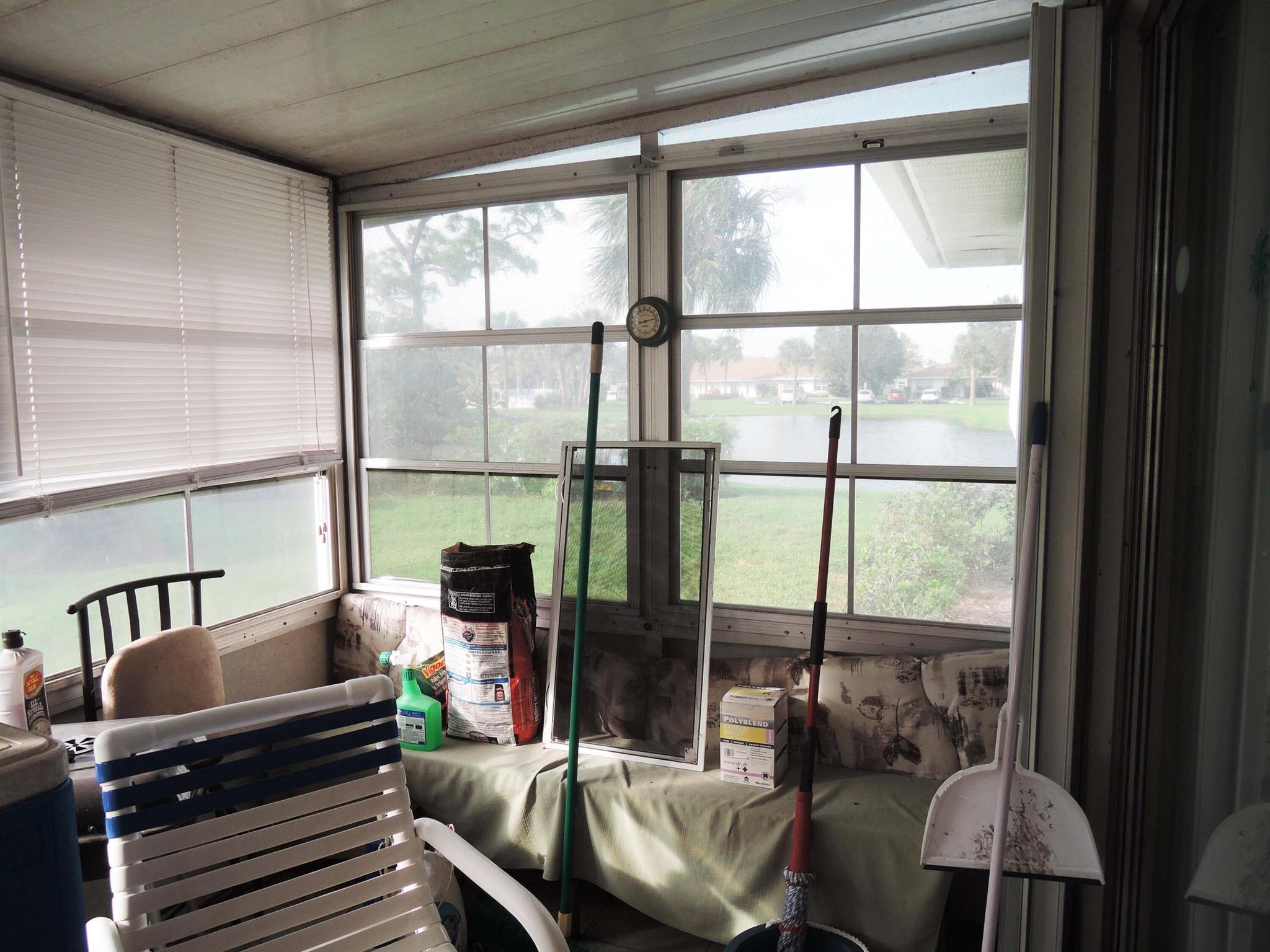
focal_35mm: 24
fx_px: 881
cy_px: 476
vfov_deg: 56.8
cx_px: 635
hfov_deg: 71.6
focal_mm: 5.1
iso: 80
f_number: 2.8
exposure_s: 1/50
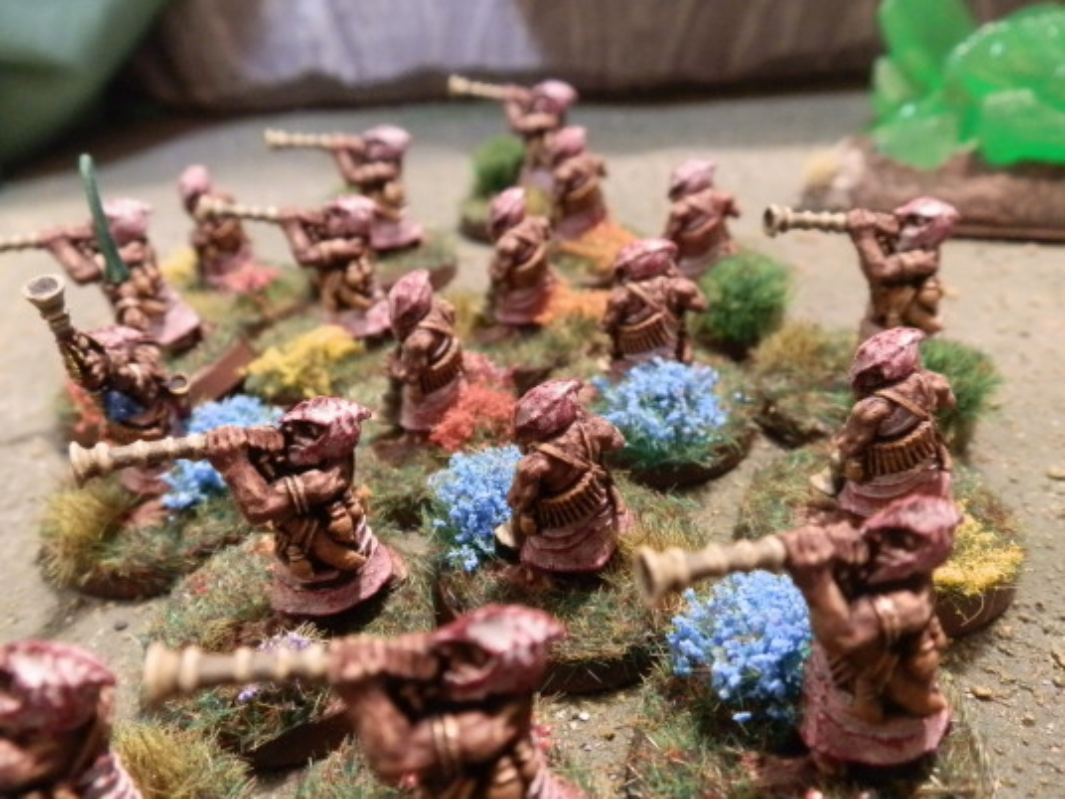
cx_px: 532
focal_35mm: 28
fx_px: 861
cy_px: 400
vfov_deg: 49.7
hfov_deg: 63.4
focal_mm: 5
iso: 400
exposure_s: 1/40
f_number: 3.1
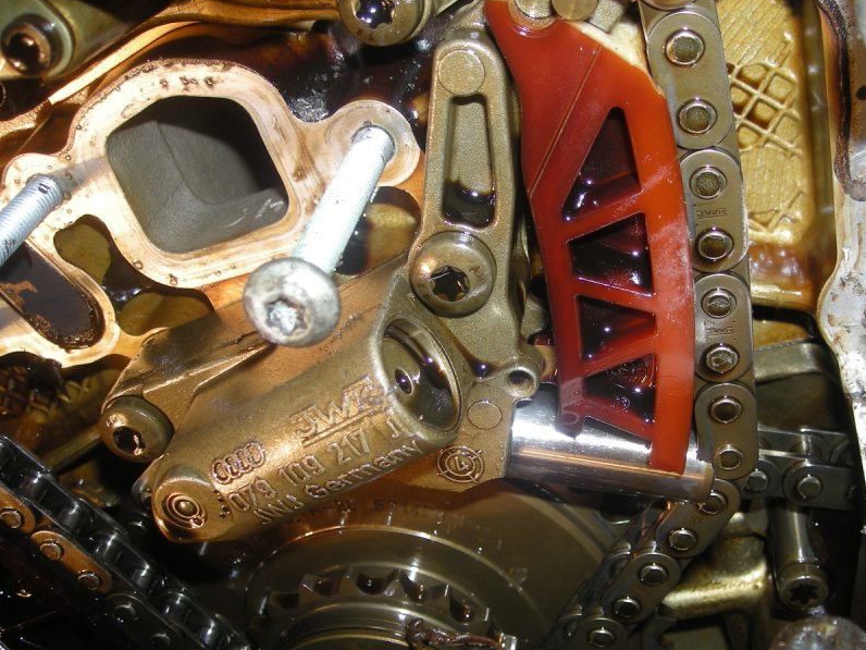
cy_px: 354
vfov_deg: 32.2
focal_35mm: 45
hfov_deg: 41.8
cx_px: 541
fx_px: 1126
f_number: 2.8
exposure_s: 1/30
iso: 50
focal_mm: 5.7
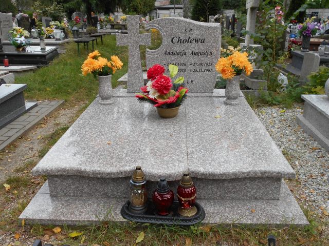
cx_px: 164
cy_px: 123
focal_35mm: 34
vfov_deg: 41.8
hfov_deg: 54.0
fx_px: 323
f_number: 3.6
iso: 80
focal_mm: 5.8
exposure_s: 1/250
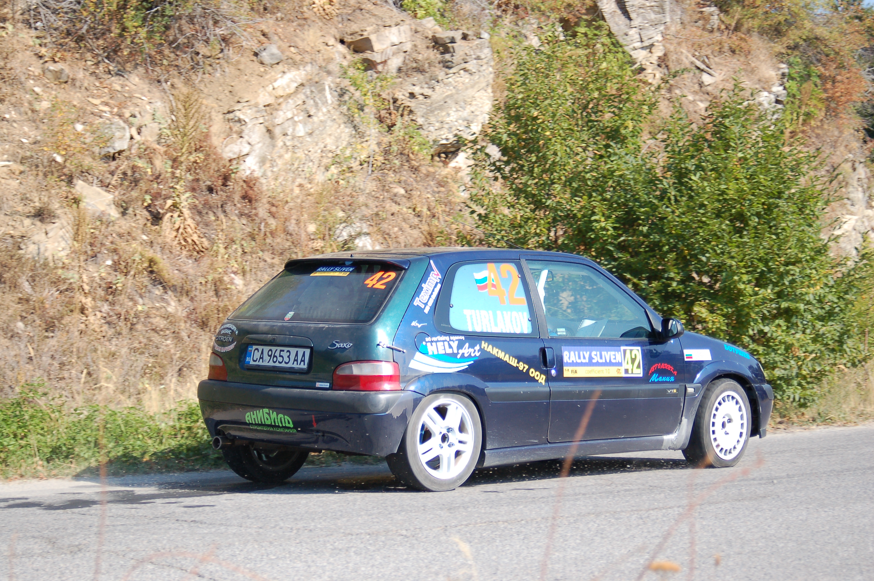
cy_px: 290
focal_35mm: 75
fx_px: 1819
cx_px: 437
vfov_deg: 18.1
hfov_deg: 27.0
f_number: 4.5
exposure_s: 1/1000
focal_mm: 50
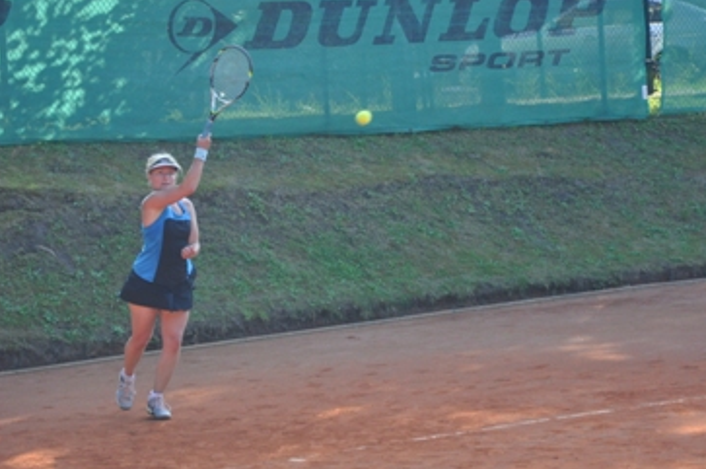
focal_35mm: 195
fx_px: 3812
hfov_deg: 10.6
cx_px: 331
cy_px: 210
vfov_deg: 7.0
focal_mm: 105
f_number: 5.6
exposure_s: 1/500
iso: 800
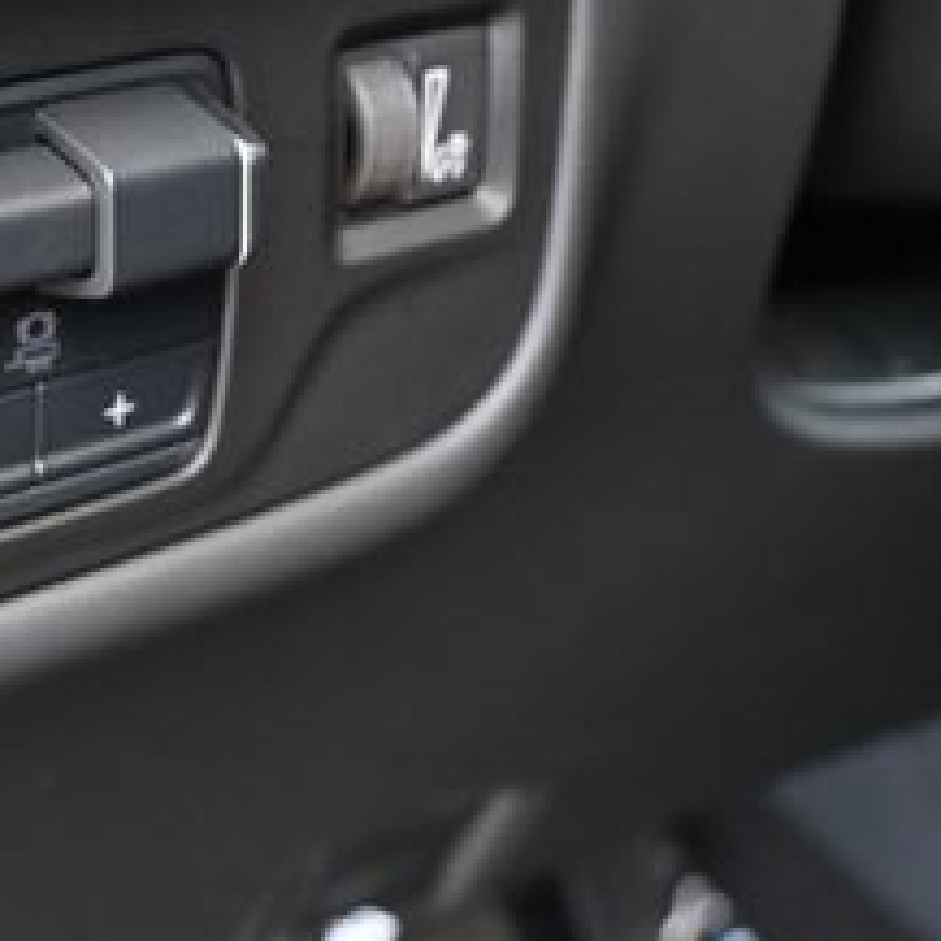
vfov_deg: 22.2
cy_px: 186
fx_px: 2364
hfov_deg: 21.7
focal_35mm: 77
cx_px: -4
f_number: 3.8
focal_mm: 20.5
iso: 800
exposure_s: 1/125
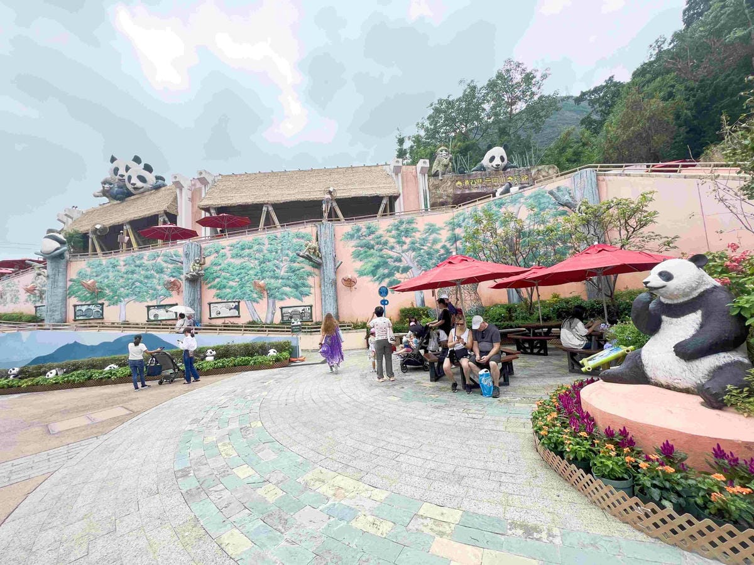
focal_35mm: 13
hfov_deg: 106.2
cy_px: 282
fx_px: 283
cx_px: 377
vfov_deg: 89.9
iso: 32
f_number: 1.8
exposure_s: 1/630
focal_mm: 1.57
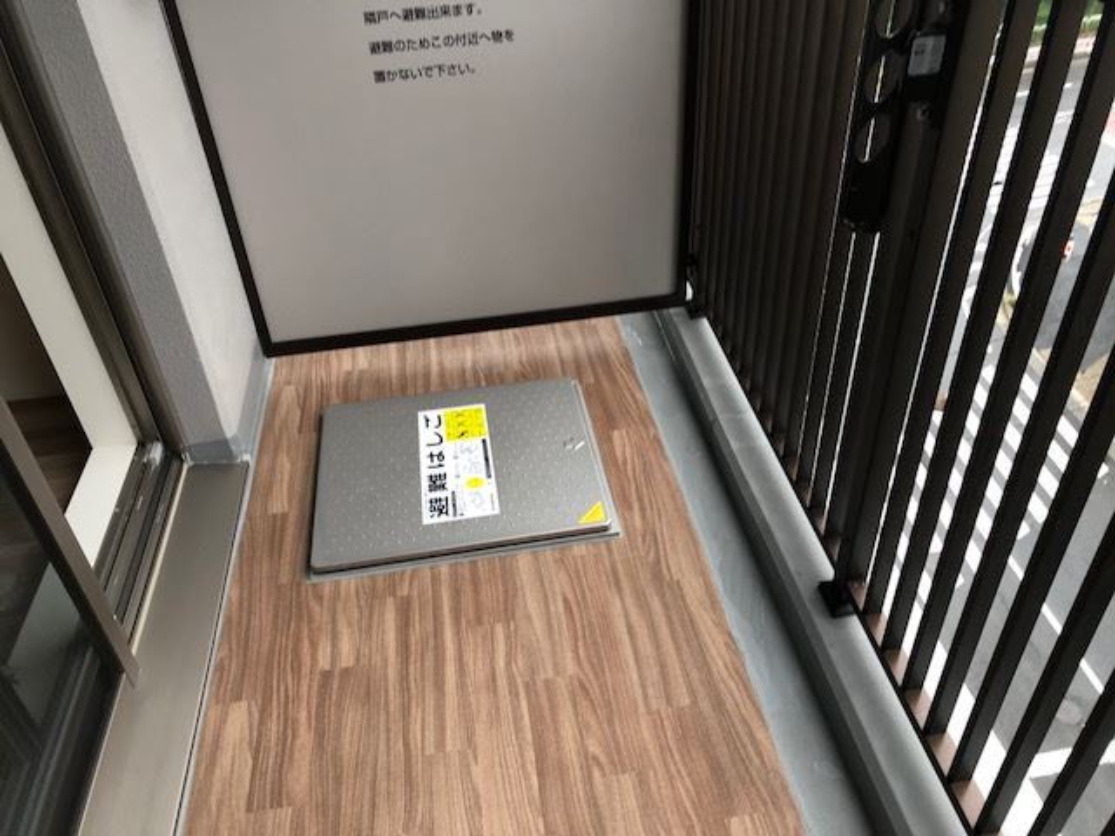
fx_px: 902
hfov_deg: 63.4
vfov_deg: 49.7
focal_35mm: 28
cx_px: 558
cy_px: 418
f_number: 1.8
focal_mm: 3.99
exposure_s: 1/20
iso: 40
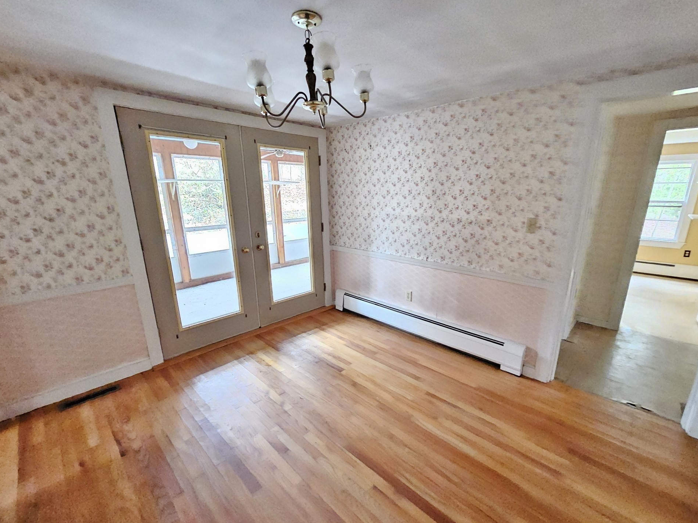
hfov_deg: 102.0
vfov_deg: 85.6
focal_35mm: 14
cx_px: 361
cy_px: 273
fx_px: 282
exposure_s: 1/17.2
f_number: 2.2
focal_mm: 2.2
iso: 4000
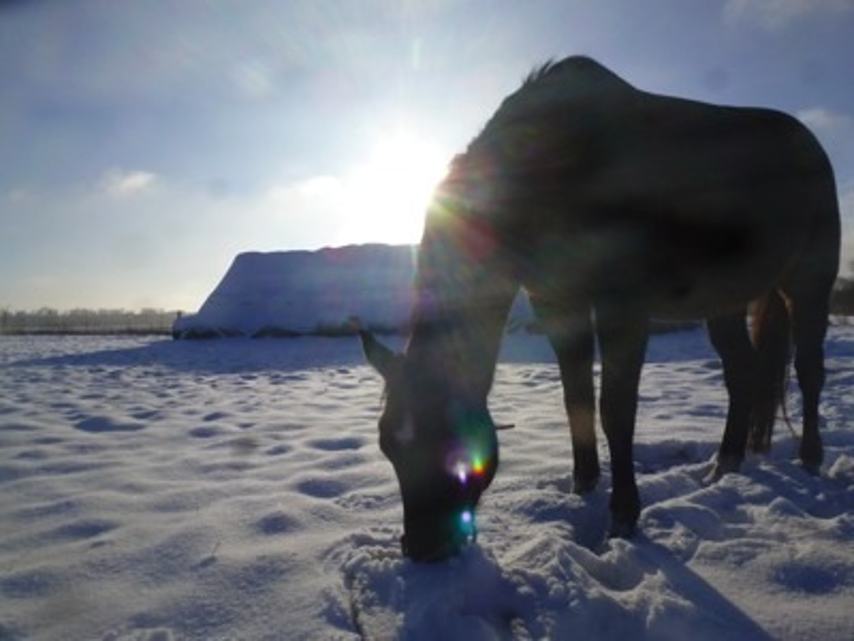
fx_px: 592
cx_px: 427
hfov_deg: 71.6
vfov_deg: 56.8
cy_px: 320
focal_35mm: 24
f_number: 6.3
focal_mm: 4.3
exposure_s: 1/1000
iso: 100
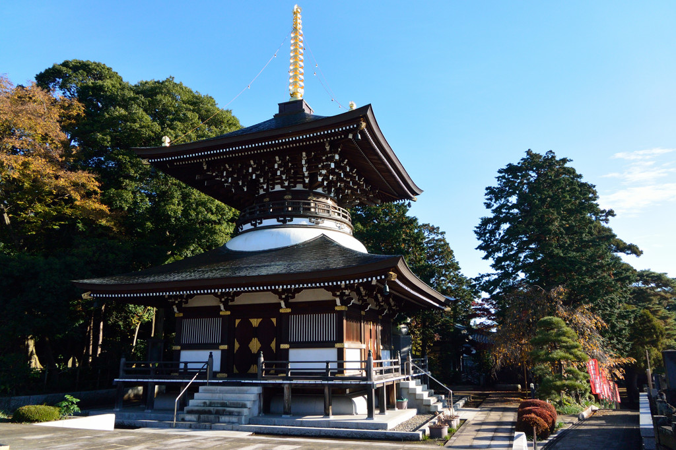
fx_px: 507
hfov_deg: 67.4
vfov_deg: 47.9
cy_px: 225
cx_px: 338
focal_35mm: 27
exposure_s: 1/500
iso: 160
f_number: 4
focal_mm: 10
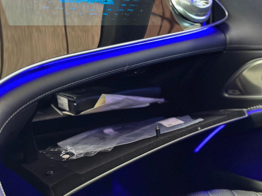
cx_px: 131
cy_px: 98
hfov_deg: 39.7
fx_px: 363
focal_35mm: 48
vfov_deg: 30.3
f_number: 1.78
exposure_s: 1/30
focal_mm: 6.86
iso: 800
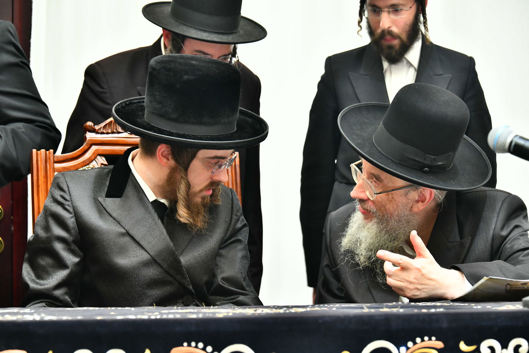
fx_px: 1543
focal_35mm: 105
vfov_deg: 13.0
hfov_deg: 19.5
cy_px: 176
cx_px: 264
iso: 2000
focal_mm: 105
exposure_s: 1/125
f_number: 5.6
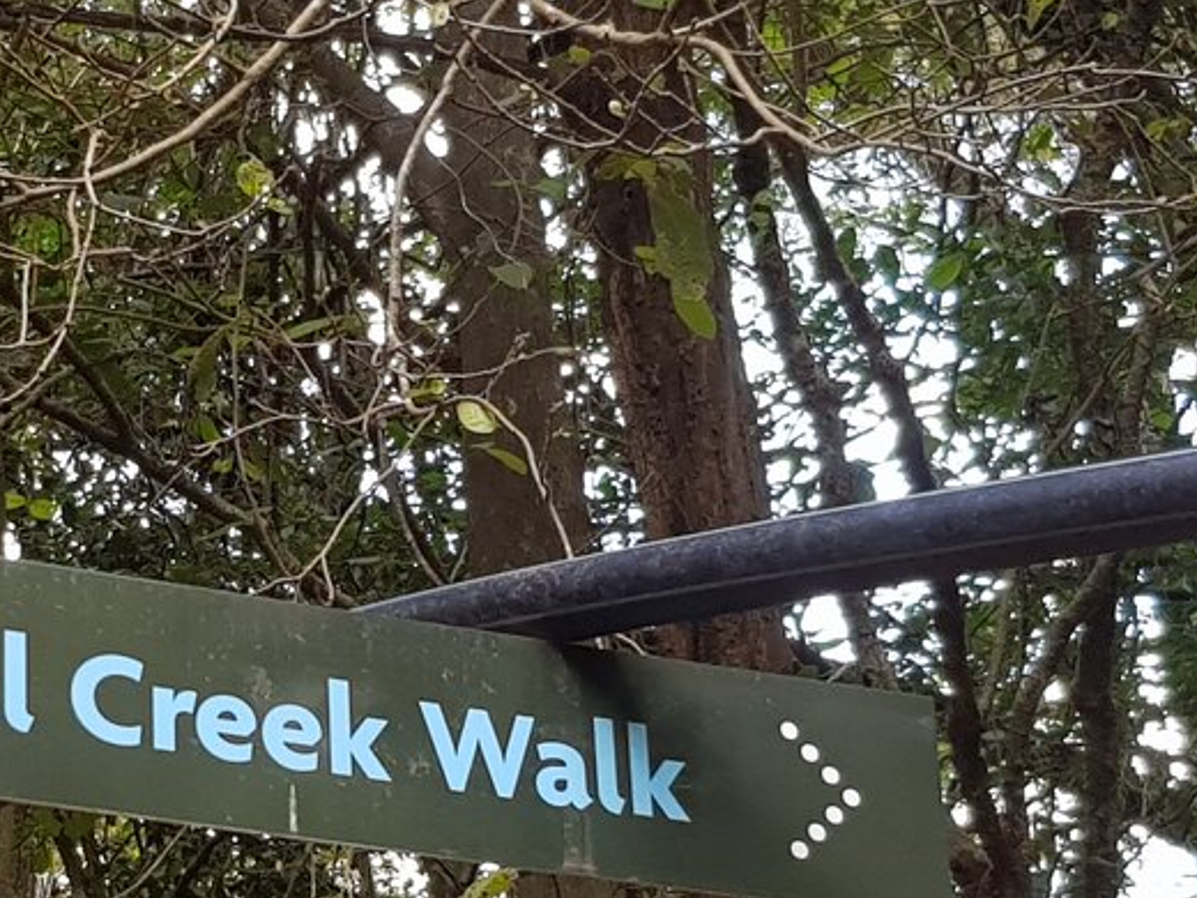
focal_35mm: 50
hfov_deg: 37.1
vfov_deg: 28.2
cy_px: 767
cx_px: 279
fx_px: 1729
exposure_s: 1/76
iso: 64
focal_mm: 4.2
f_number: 1.7
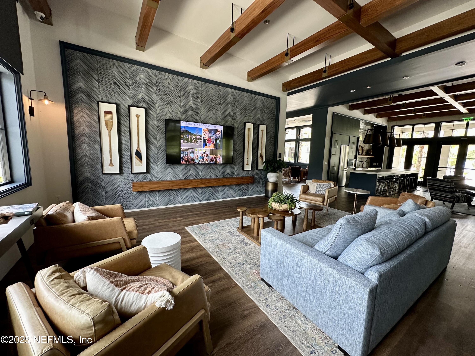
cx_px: 238
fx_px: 192
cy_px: 178
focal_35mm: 14
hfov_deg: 102.1
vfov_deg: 85.7
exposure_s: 1/120
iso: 160
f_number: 2.2
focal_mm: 2.22
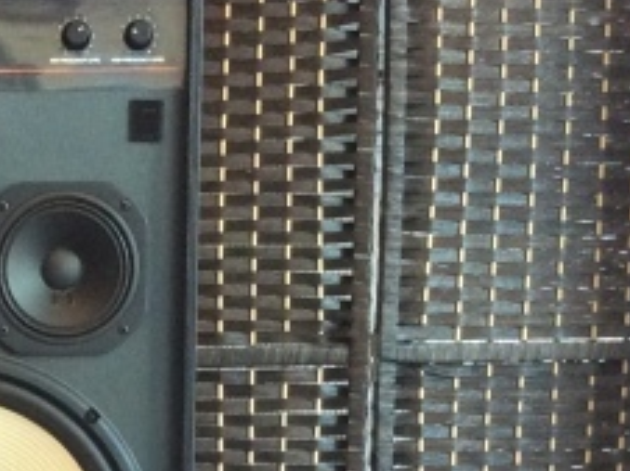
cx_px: -45
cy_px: 635
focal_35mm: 99
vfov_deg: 14.2
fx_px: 1800
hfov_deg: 19.1
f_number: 2.4
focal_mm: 3.3
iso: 250
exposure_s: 1/24
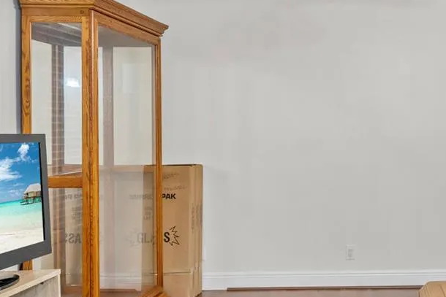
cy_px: 146
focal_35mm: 47
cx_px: 416
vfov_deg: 28.7
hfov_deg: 38.5
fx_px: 582
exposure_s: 1/5
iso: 400
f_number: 8
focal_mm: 14
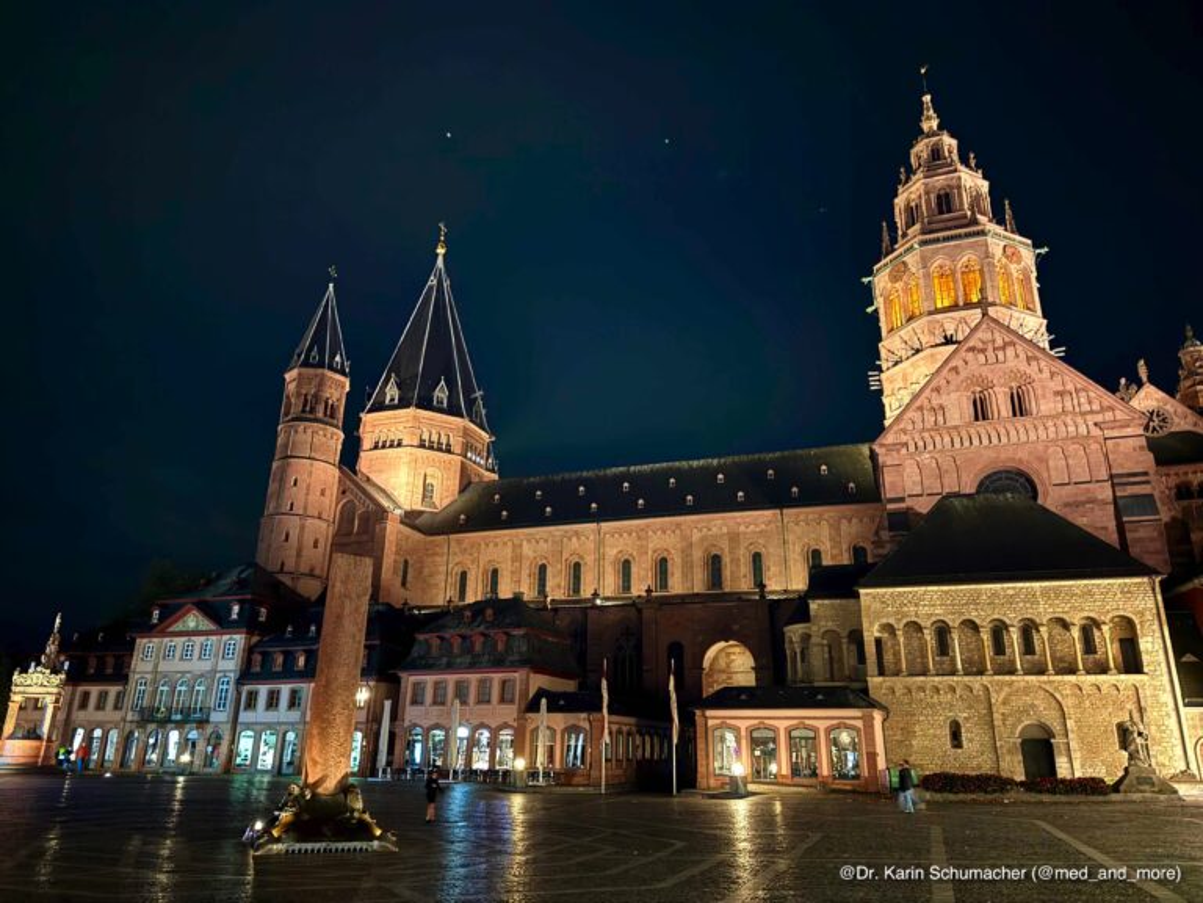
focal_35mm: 24
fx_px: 834
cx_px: 602
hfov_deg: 71.6
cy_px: 452
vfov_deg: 56.8
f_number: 1.78
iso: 1250
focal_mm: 6.76
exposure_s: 1/9
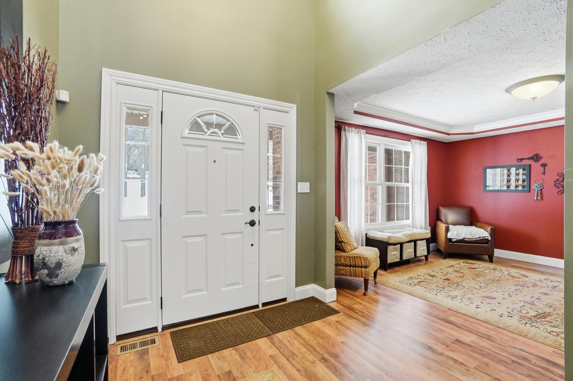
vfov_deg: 77.2
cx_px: 286
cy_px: 190
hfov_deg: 100.4
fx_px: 238
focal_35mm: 15
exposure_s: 1/250
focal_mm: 10
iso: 100
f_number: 4
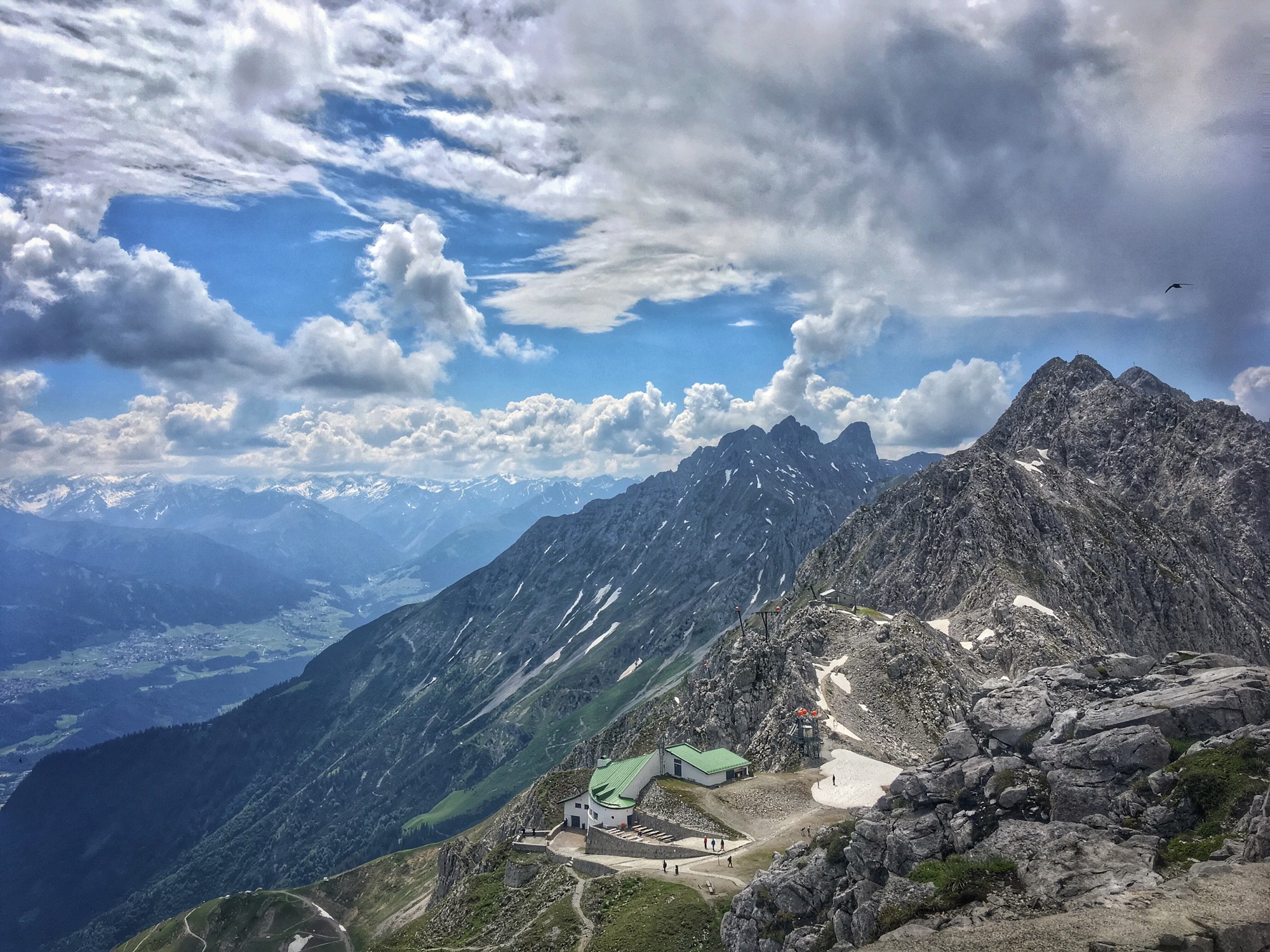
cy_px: 476
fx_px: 1064
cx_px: 635
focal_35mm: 29
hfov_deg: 61.7
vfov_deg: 48.2
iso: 25
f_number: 2.2
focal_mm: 4.15
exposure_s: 1/1876
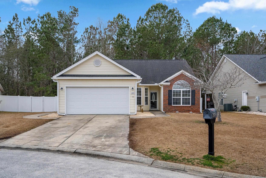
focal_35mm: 31
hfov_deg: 60.3
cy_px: 89
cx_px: 133
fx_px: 229
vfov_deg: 42.3
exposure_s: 1/1000
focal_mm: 31
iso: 320
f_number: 8
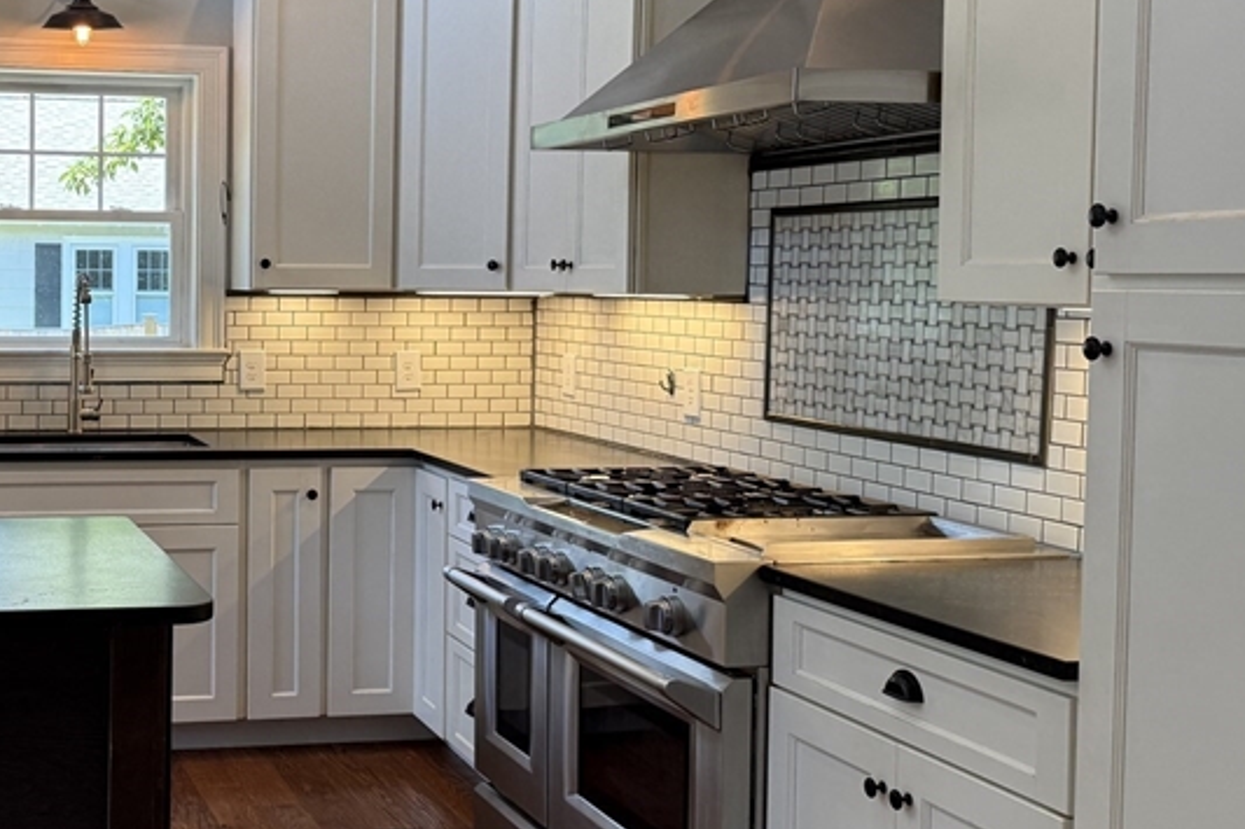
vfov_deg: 28.0
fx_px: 1659
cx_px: 196
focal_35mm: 48
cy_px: 357
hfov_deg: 39.0
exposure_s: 1/120
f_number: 1.78
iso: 125
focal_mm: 6.76
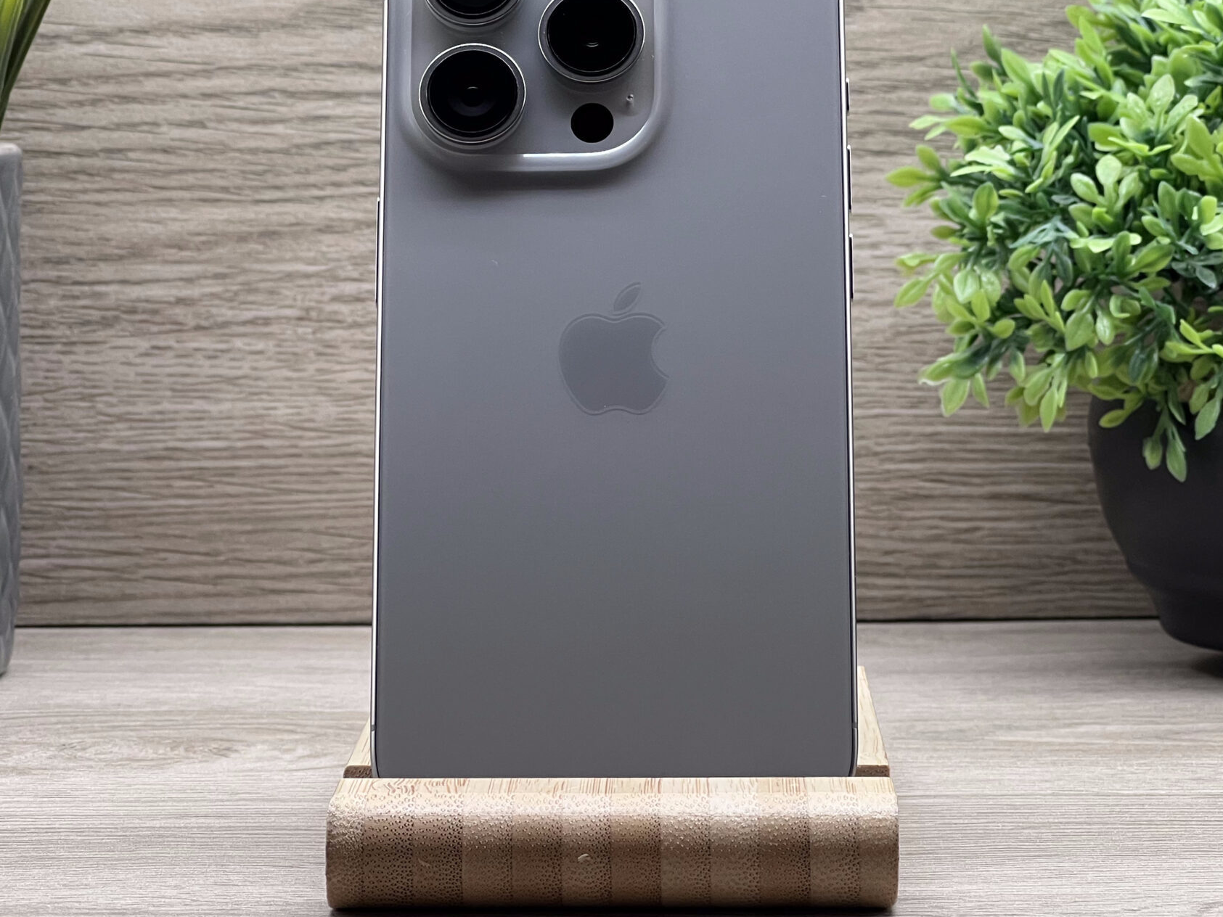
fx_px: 4134
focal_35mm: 117
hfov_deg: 16.8
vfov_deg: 12.7
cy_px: 374
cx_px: 668
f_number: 2.8
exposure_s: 1/100
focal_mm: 9
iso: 100
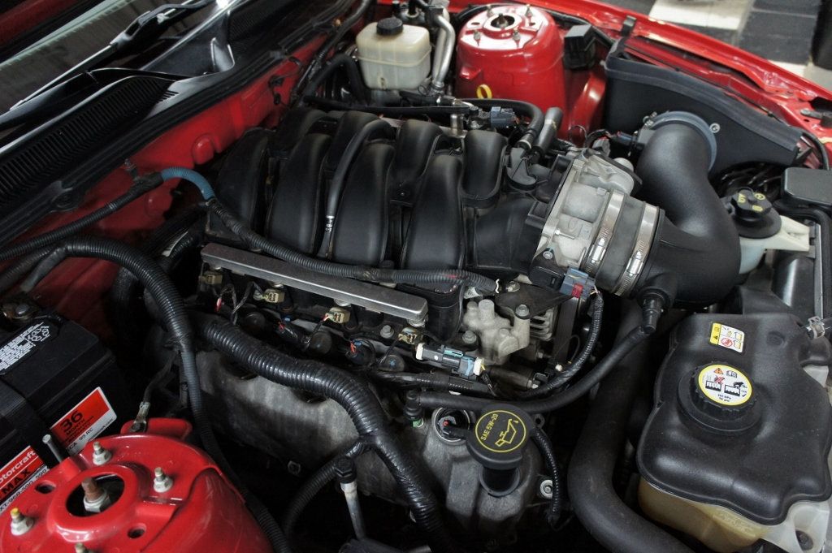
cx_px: 416
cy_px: 276
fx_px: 623
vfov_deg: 47.9
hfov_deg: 67.4
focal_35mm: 27
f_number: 3.5
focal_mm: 18
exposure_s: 1/40
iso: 1600
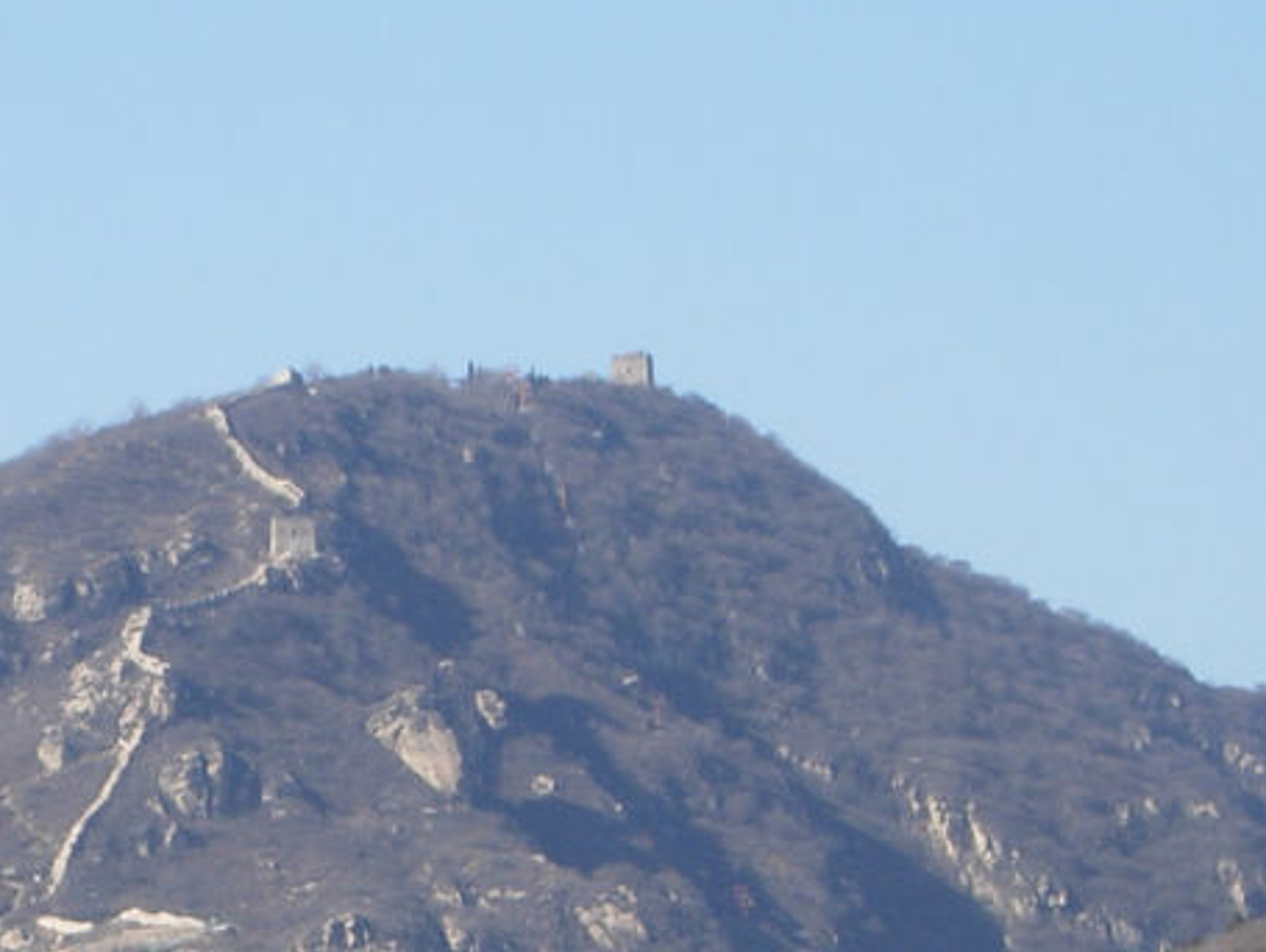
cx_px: 164
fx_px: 15190
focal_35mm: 415
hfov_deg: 4.8
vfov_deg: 3.6
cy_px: 914
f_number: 5.8
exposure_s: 1/304
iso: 50
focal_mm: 26.3
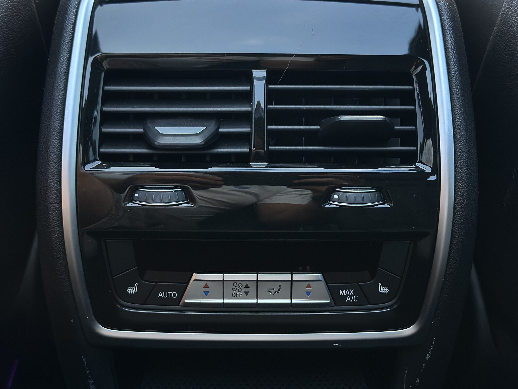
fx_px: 718
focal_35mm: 48
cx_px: 259
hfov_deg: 39.7
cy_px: 194
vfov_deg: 30.3
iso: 400
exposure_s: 1/40
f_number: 1.78
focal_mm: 6.86
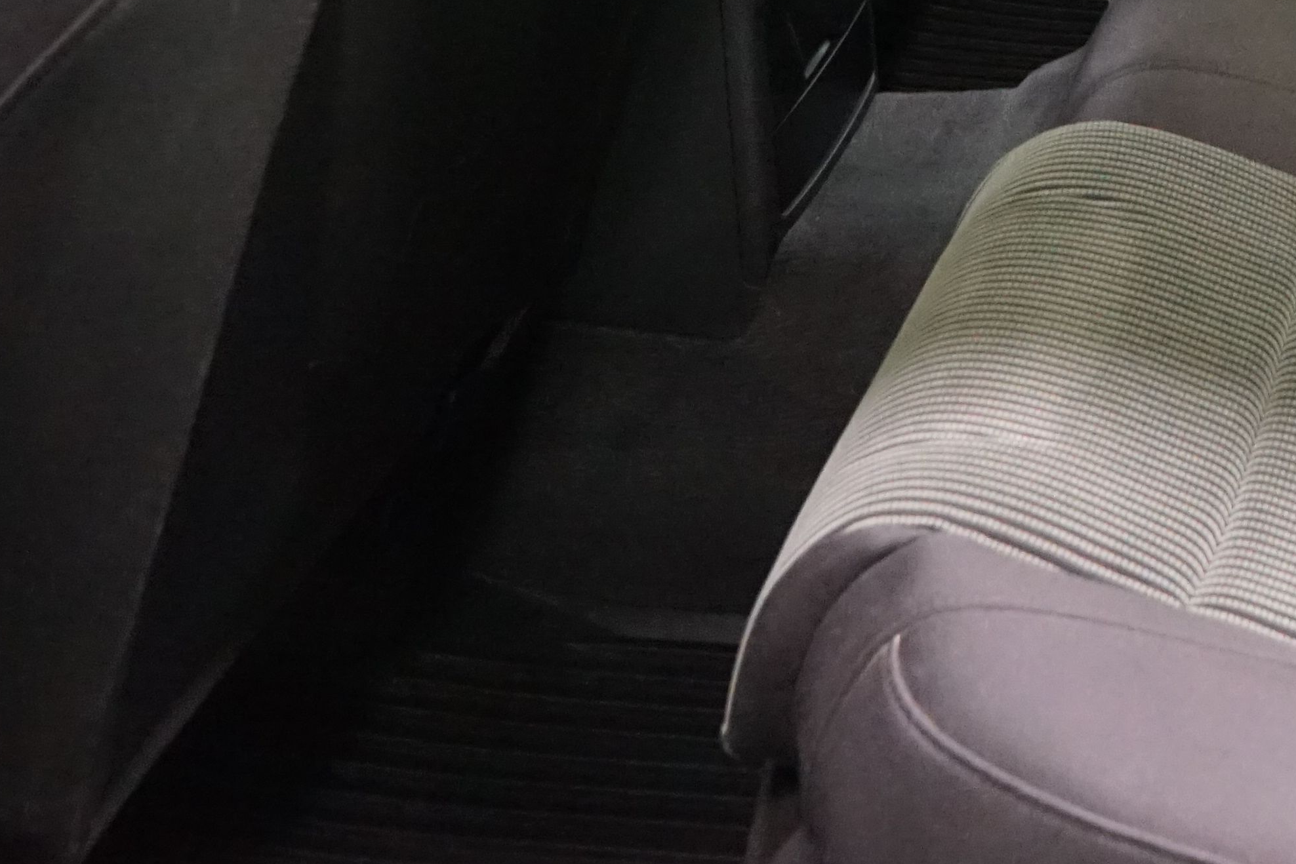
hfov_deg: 21.8
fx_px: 3060
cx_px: 1644
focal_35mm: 85
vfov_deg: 15.1
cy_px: -356
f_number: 6.3
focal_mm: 28
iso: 6400
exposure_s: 1/40
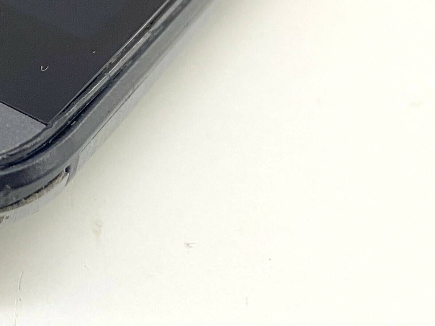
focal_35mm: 88
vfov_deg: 16.3
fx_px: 1106
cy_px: -29
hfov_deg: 20.6
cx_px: -108
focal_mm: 4.25
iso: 125
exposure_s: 1/50
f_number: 1.8
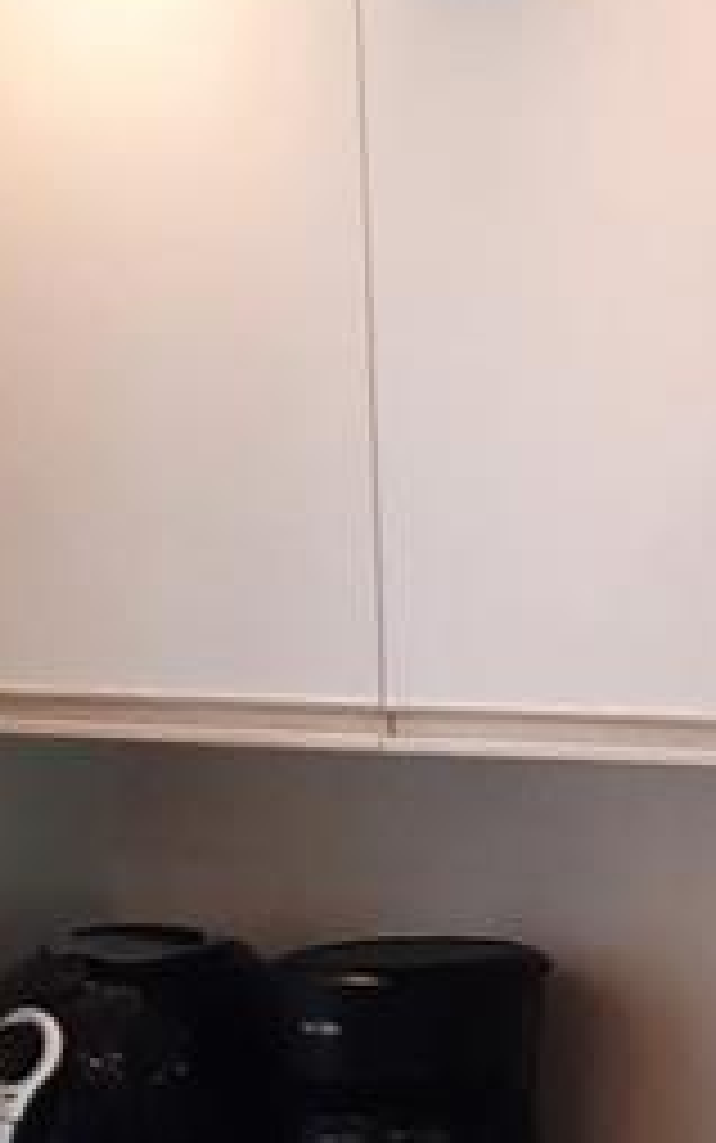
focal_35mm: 125
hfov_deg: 10.1
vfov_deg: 16.3
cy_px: 1197
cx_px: 1180
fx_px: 3898
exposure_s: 1/60
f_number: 2
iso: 160
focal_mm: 4.6
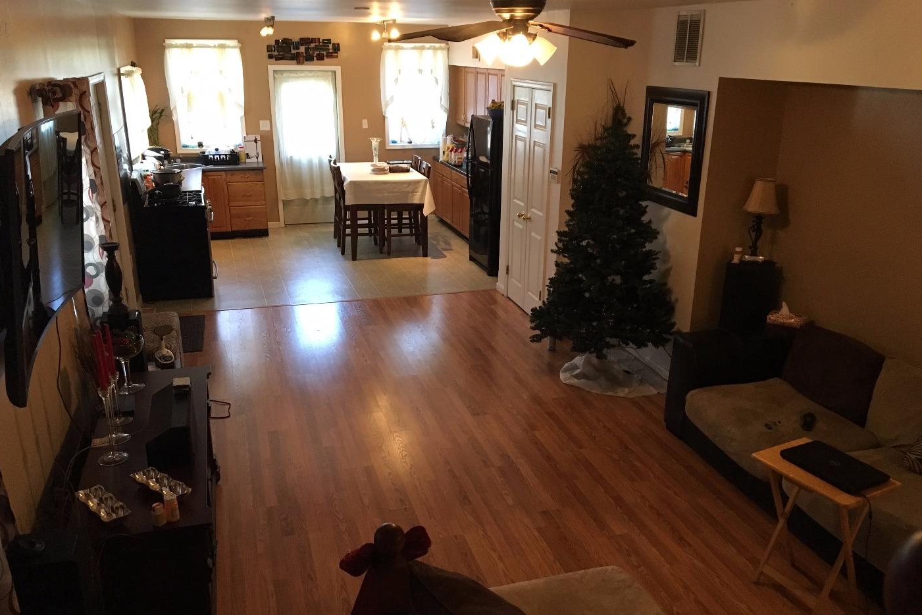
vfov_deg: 42.3
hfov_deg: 60.3
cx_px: 457
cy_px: 336
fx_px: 794
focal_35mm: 31
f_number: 2.2
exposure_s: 1/30
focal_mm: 4.15
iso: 200
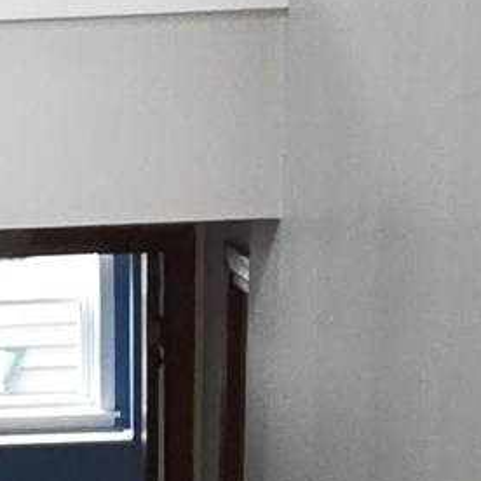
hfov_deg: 17.4
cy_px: 645
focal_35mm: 96
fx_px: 1509
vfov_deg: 16.9
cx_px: -71
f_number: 2.2
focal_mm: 2.2
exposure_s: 1/60
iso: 250
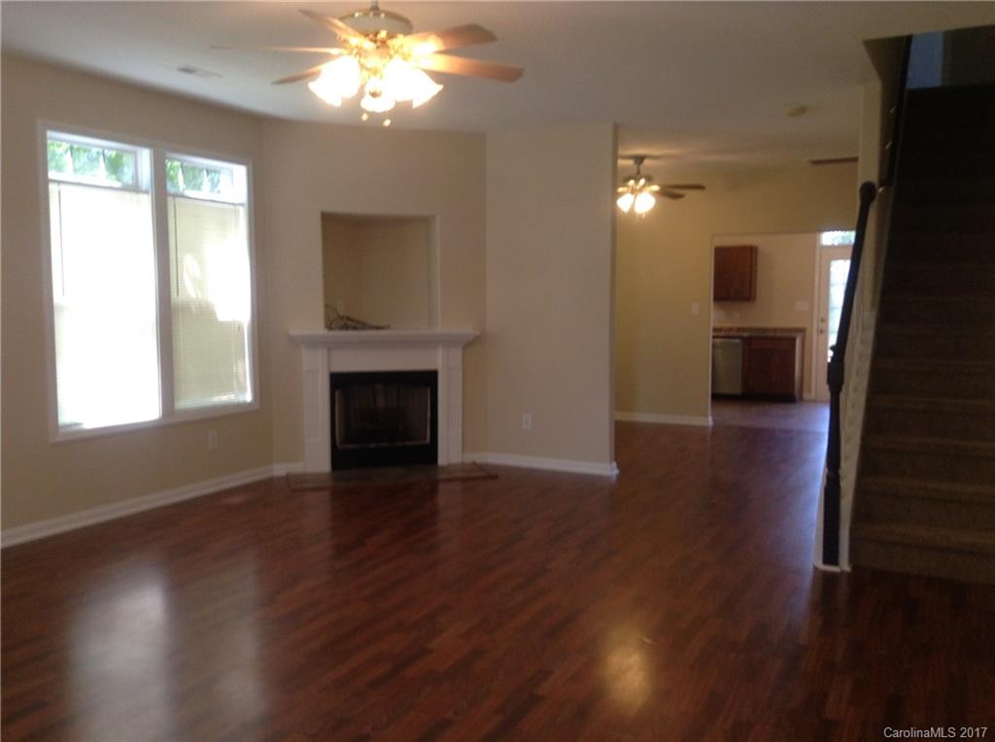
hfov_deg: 55.4
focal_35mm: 33
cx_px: 498
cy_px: 371
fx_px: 947
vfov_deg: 42.8
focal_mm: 3.3
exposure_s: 1/25
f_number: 2.4
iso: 50
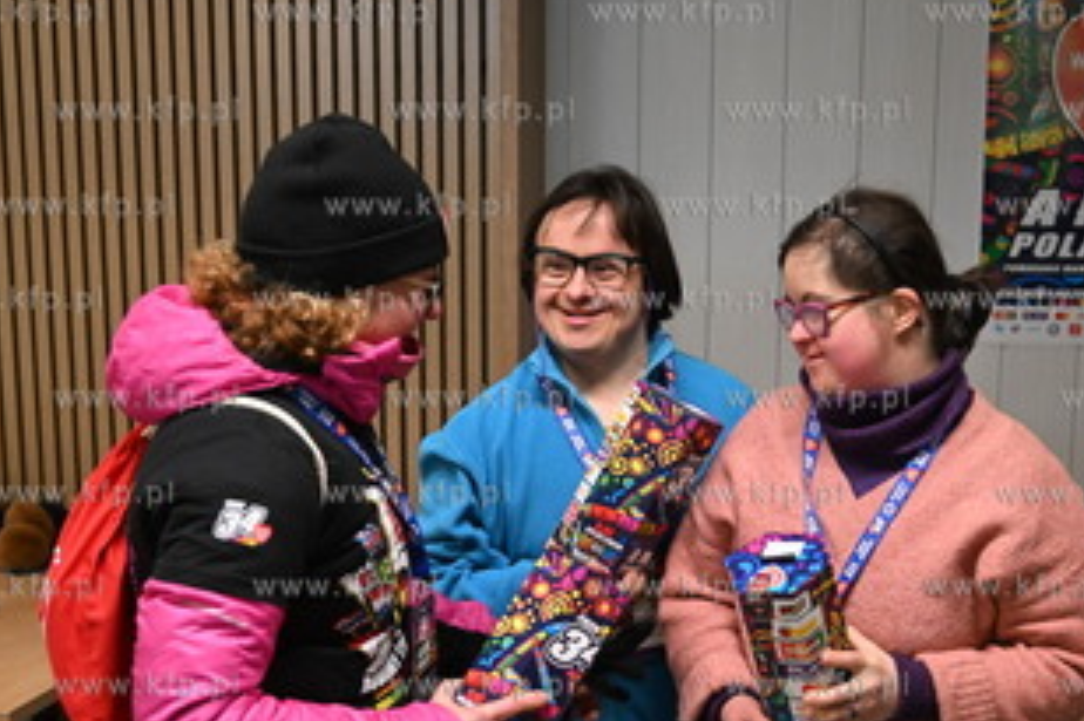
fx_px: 1565
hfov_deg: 38.2
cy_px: 445
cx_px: 605
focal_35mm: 52
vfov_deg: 25.9
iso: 3200
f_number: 4
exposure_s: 1/160
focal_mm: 40
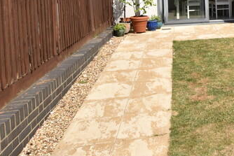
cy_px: -3
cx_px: 275
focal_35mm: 46
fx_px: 299
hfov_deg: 34.8
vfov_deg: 27.4
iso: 100
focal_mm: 10
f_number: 9
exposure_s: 1/200
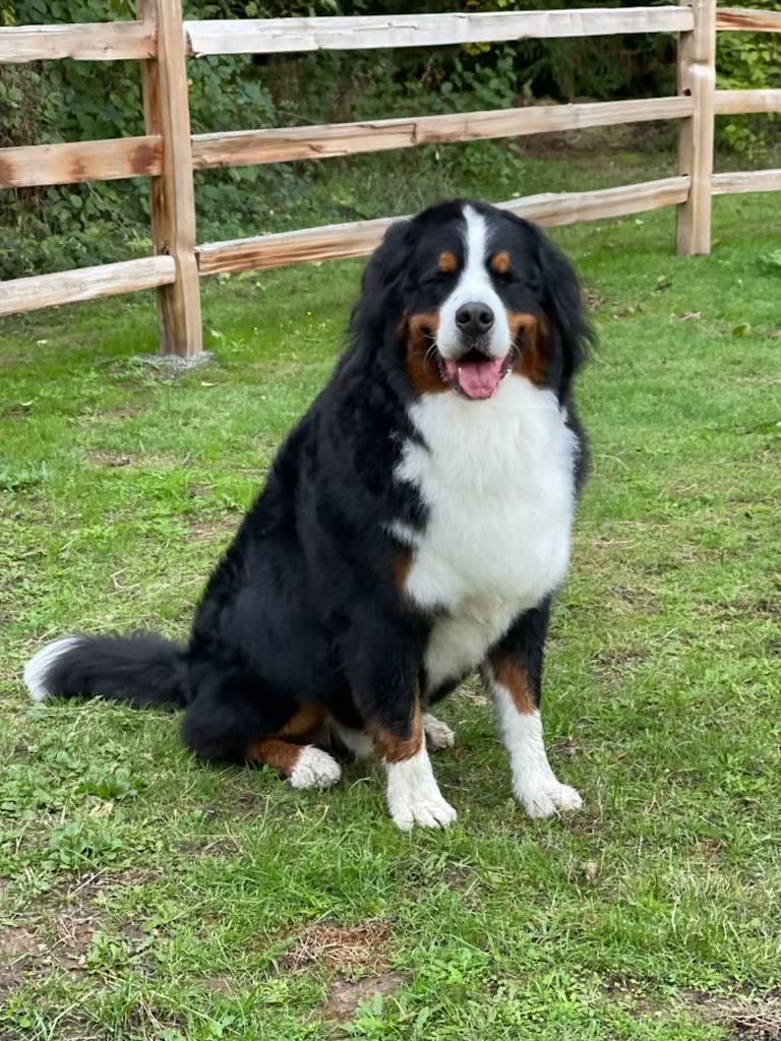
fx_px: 1925
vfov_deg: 30.3
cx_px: 390
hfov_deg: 22.9
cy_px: 520
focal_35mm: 64
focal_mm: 7.5
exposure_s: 1/65
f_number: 2.2
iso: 250
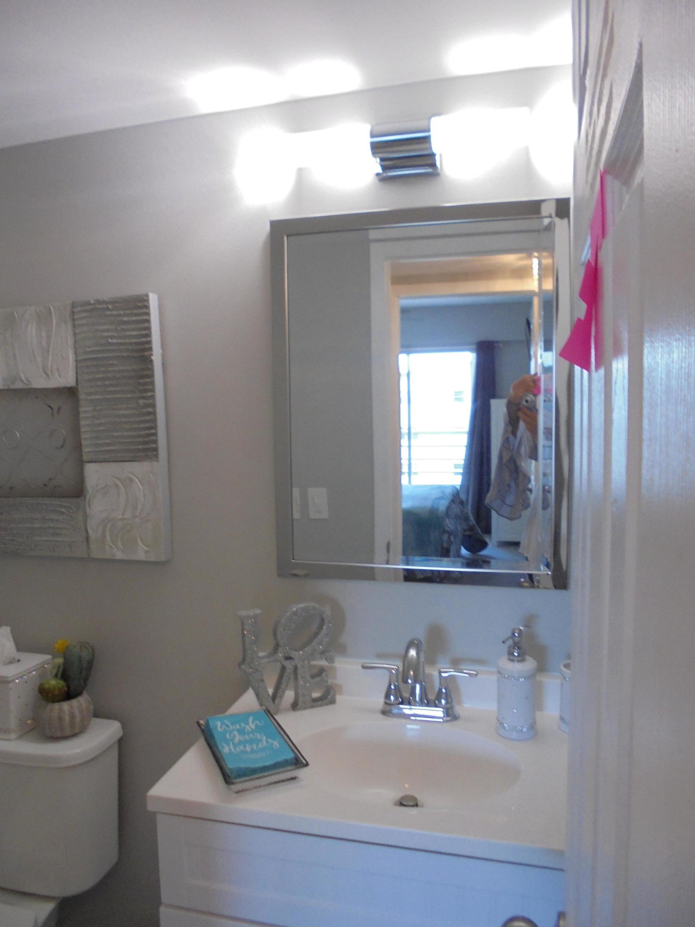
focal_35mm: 26
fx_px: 696
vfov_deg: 67.3
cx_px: 348
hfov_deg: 53.1
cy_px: 464
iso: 250
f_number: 3.5
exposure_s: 1/50
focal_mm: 4.6
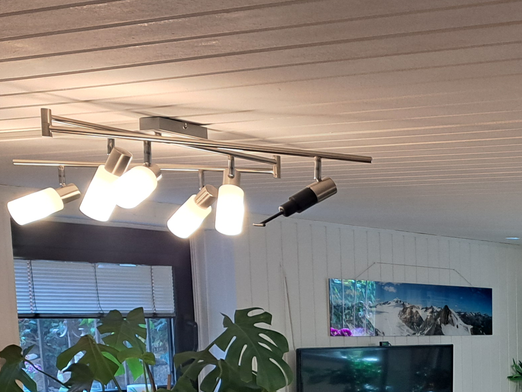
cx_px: 674
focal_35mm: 71
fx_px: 1071
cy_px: 491
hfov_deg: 24.1
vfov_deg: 19.3
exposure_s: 1/50
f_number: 1.8
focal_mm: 5.23
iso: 125
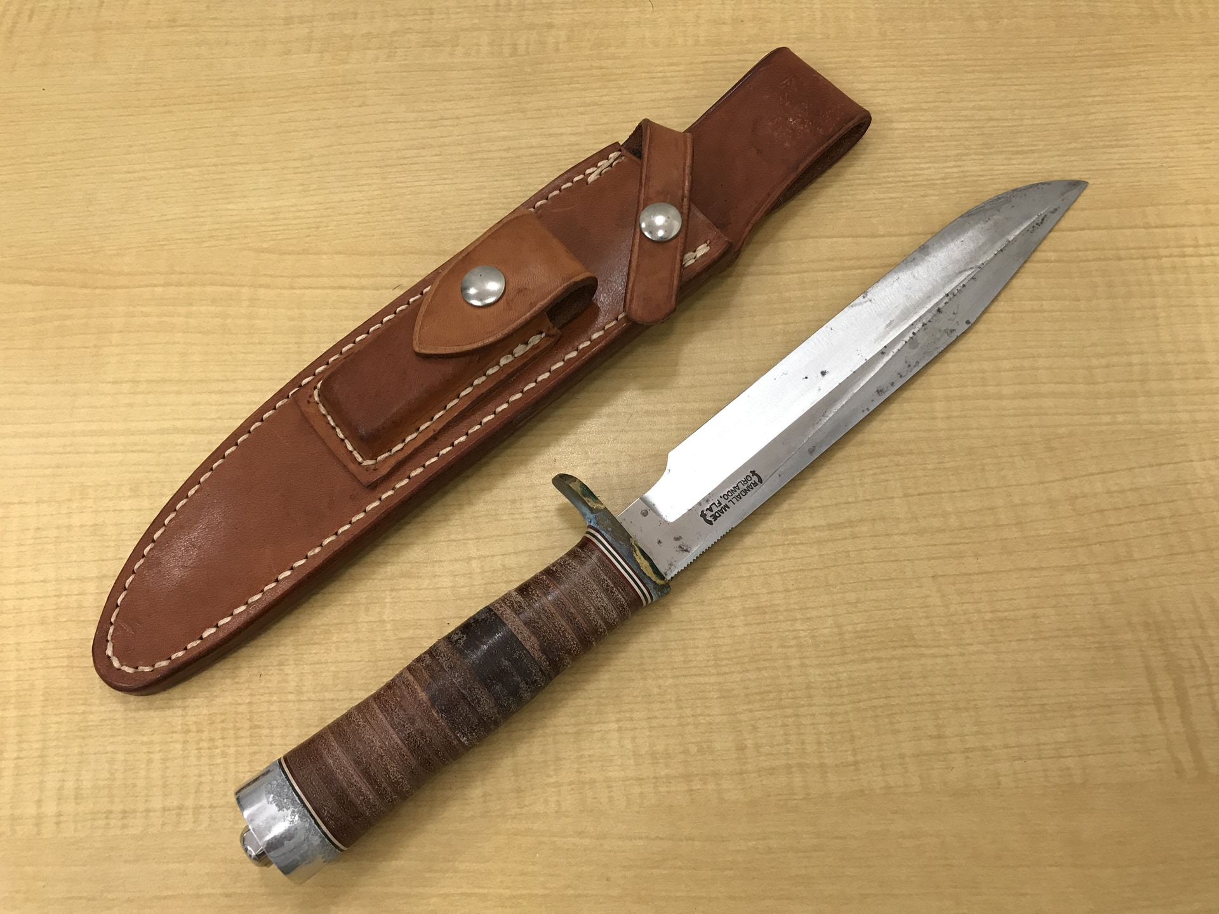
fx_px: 986
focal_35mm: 28
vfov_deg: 49.7
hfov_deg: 63.4
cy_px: 457
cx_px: 610
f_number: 1.8
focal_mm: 3.99
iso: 25
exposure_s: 1/40
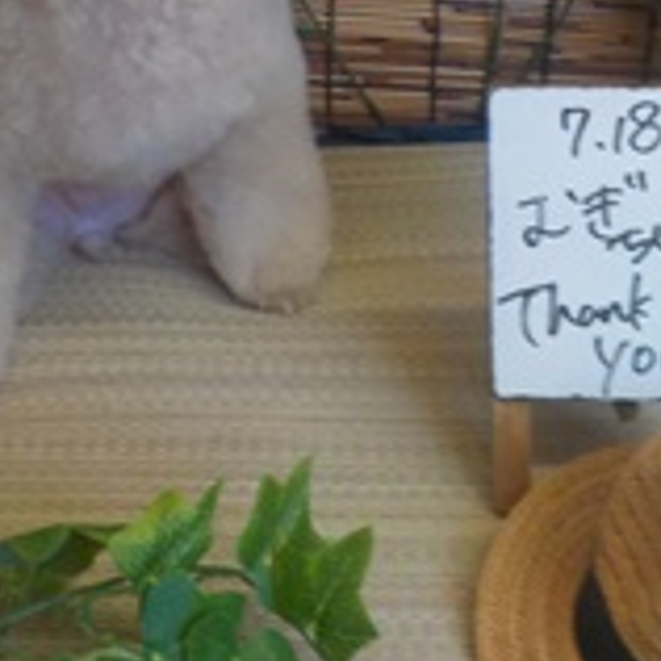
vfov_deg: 23.8
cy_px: -100
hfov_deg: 25.5
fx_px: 1447
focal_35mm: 67
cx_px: 184
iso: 125
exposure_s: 1/40
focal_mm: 4.1
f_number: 3.3
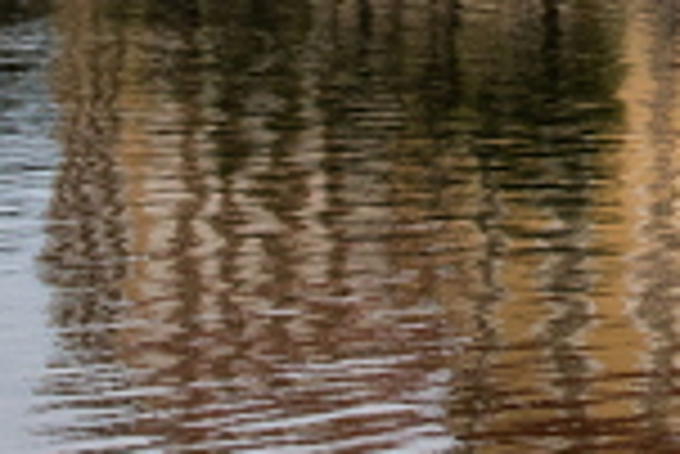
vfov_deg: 7.3
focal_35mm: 183
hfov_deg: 11.0
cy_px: -369
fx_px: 3460
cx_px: 874
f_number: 10
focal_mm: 35
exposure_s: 1/400
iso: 640
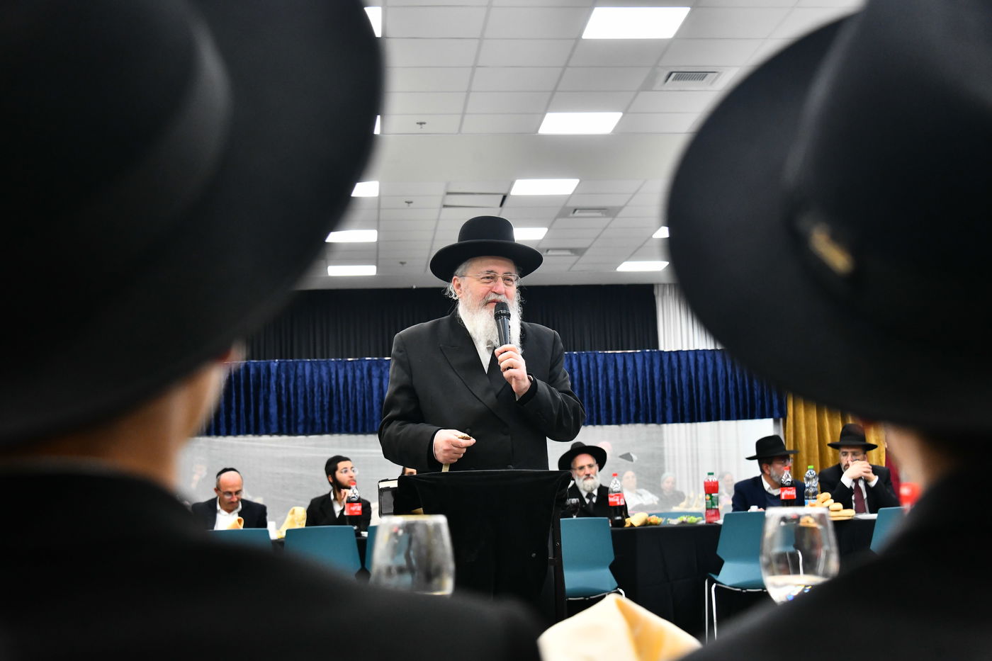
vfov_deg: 26.0
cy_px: 330
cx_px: 496
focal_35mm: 52
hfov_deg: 38.2
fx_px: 1433
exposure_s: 1/100
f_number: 5.6
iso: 2000
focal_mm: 52
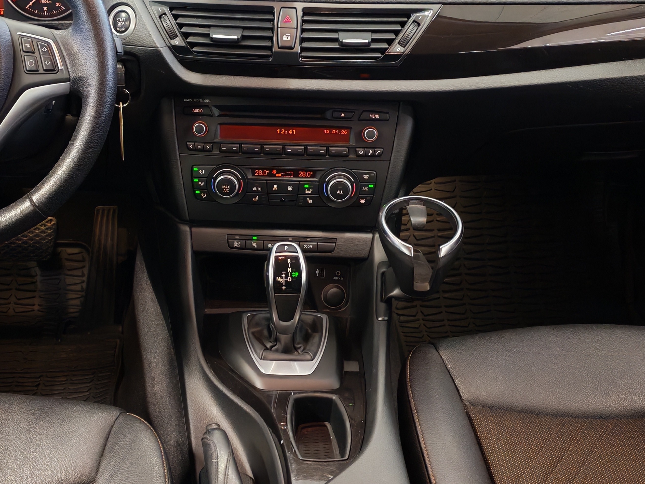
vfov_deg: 27.5
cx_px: 242
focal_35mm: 53
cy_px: 232
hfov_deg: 36.0
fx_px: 988
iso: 1000
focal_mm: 6.12
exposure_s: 1/50
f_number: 1.9
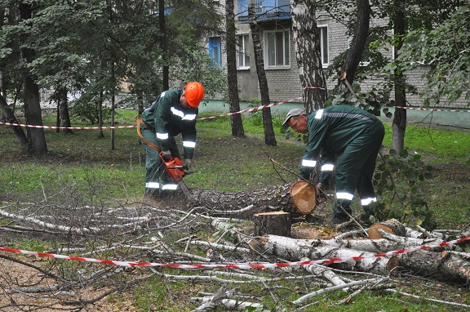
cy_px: 156
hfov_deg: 27.0
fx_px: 978
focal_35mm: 75
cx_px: 235
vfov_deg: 18.1
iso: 800
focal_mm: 50
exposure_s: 1/60
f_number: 5.6
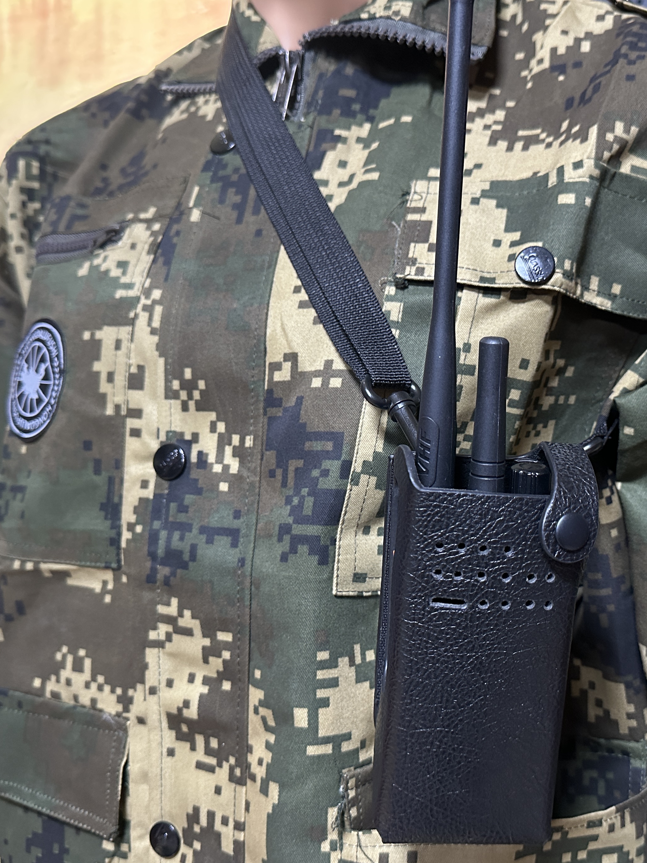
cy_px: 456
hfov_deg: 40.3
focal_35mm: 35
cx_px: 422
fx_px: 872
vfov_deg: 52.6
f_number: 1.78
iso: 640
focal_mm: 6.86
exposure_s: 1/60
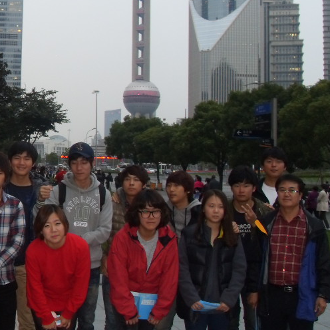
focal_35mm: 62
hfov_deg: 26.9
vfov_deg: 27.6
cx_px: 45
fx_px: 669
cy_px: 118
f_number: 2.8
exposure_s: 1/45
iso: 200
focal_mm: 6.3
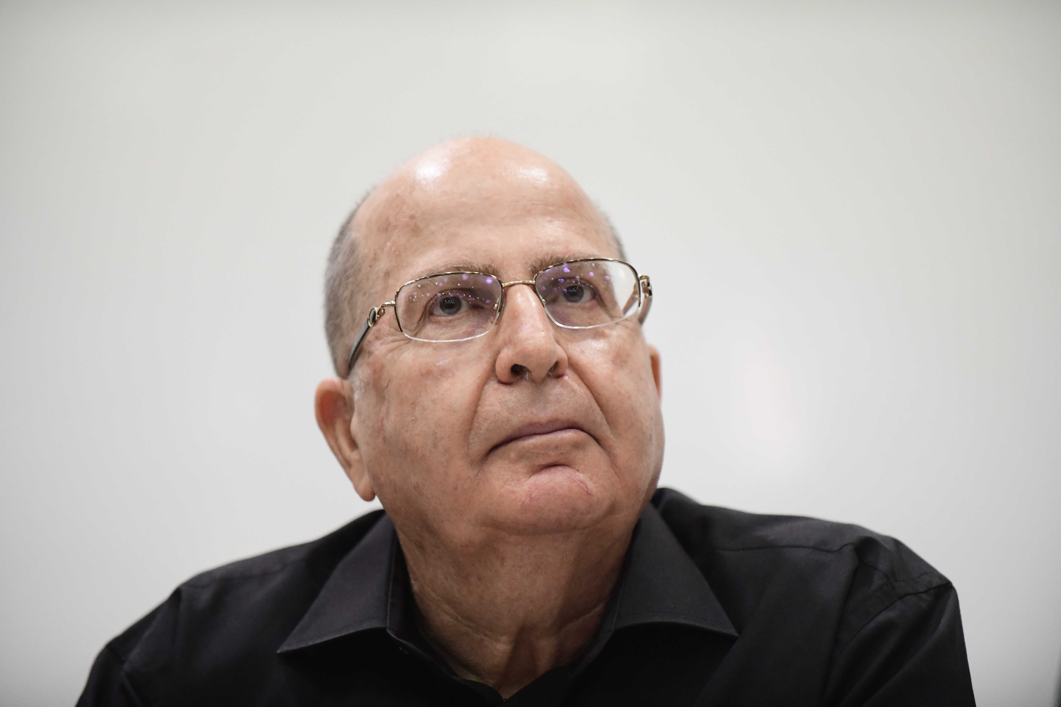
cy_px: 354
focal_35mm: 200
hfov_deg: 10.3
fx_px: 5894
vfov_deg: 6.9
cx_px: 530
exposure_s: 1/250
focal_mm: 200
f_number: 3.2
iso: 8000
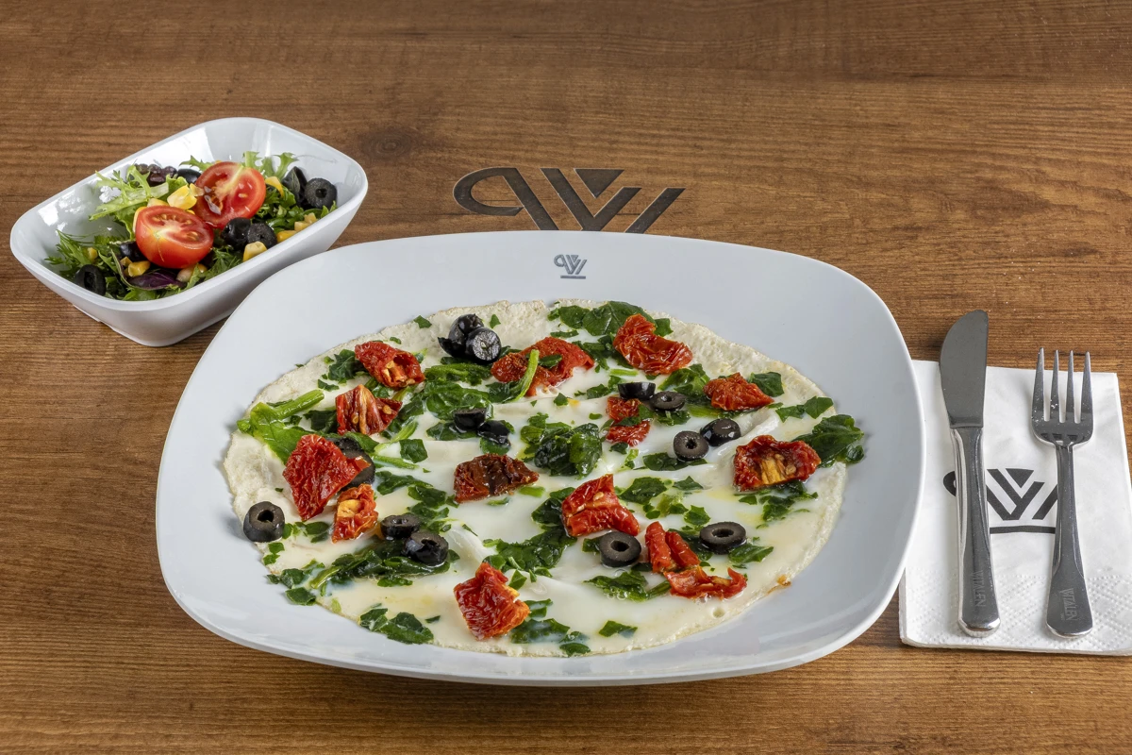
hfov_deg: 24.5
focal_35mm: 83
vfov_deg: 16.5
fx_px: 2610
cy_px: 378
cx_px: 566
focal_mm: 55
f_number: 14
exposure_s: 1/125
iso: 320
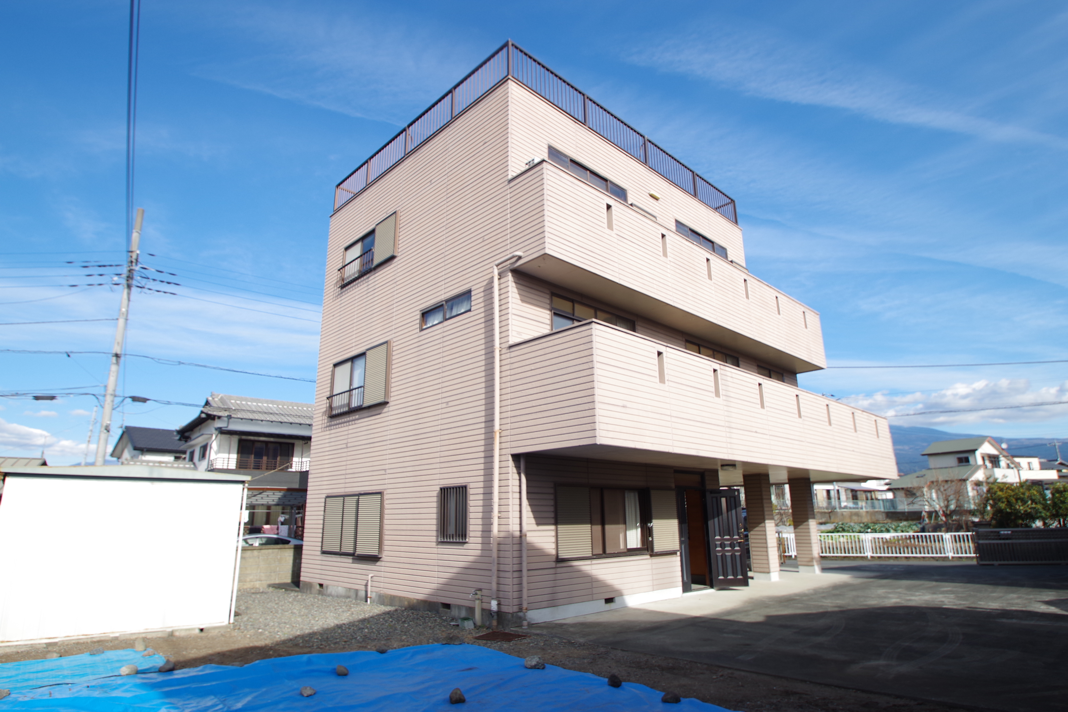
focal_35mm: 19
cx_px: 534
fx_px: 564
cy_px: 356
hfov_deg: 86.9
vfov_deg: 64.6
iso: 100
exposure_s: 1/200
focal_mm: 12.5
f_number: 8
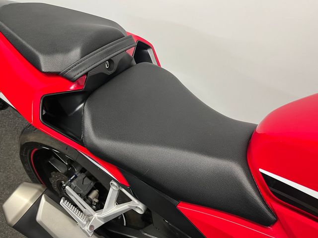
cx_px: 159
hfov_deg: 67.3
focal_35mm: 26
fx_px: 239
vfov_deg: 53.1
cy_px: 119
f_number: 1.6
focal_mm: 5.1
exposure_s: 1/50
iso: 160
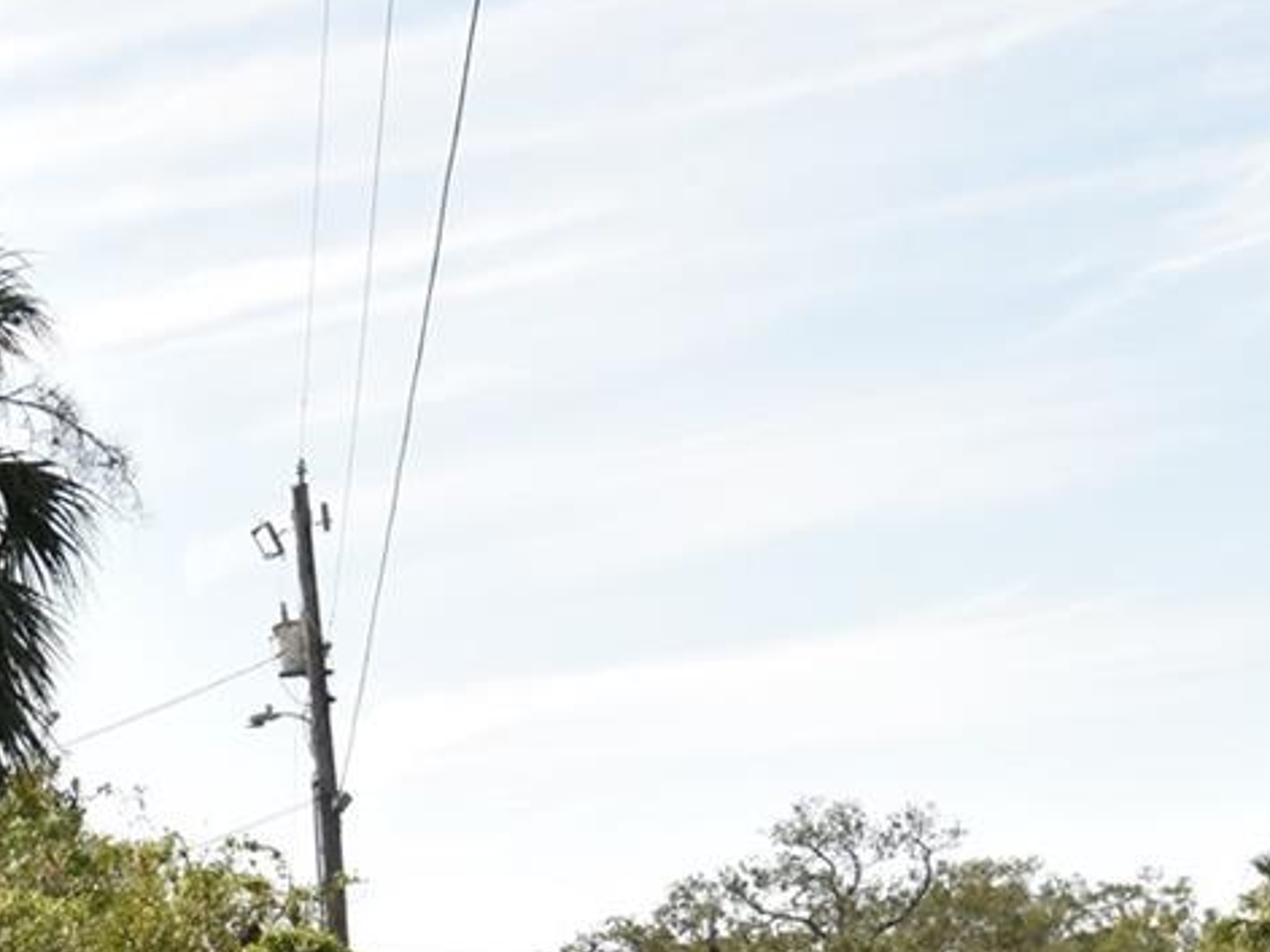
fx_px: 3595
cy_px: 1192
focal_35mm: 98
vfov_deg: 14.5
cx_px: -396
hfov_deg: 18.6
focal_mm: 20
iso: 400
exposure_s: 1/320
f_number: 10
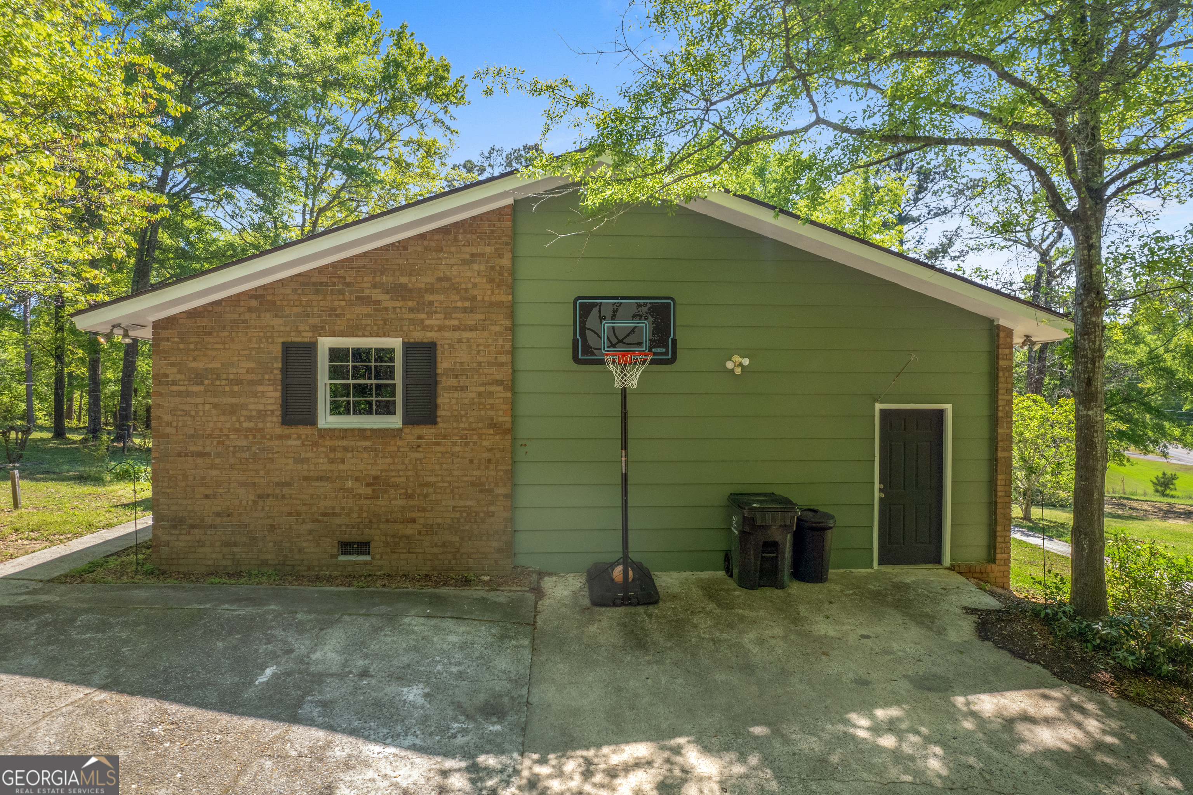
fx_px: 729
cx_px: 596
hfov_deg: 78.6
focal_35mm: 22
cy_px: 398
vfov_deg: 57.2
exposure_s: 1/200
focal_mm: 8.38
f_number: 2.8
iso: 100
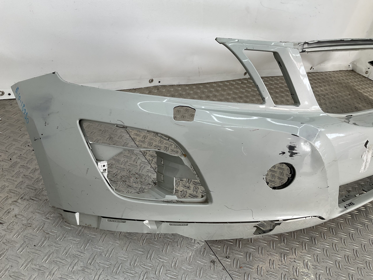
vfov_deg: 48.2
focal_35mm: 29
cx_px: 186
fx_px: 312
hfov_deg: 61.7
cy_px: 140
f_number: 1.8
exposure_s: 1/216
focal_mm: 3
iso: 16
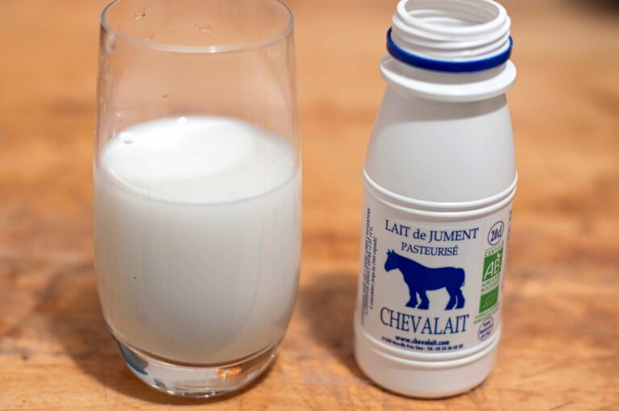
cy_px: 206
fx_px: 1288
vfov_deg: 18.1
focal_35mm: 75
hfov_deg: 27.0
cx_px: 310
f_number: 2.5
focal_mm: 50
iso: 200
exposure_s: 1/15
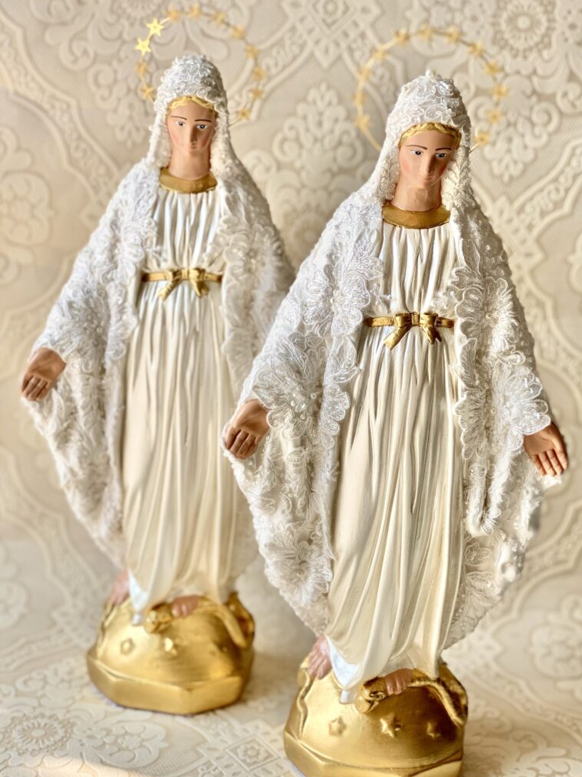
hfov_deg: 26.5
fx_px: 1234
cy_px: 391
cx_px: 307
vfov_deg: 34.9
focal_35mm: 55
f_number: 2
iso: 20
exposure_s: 1/403
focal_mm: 6
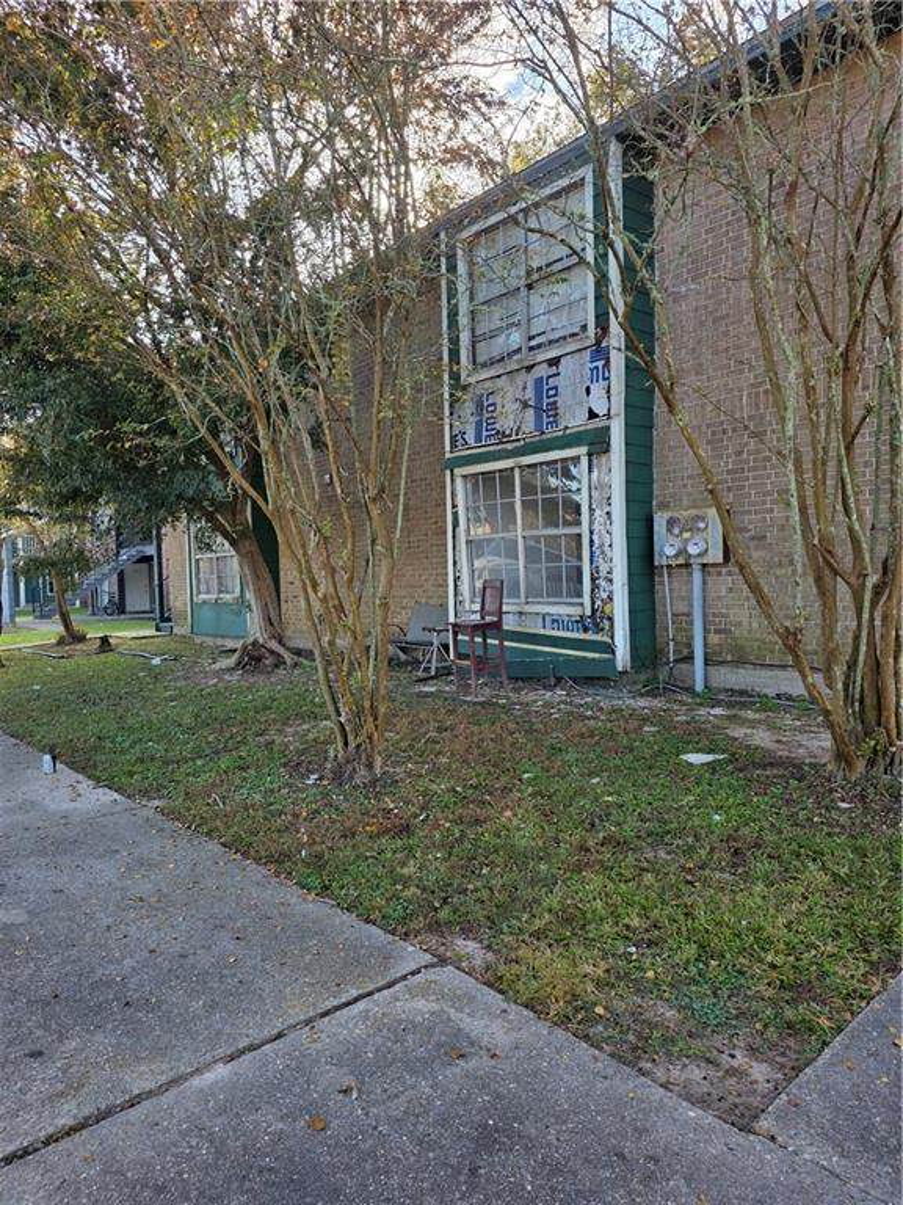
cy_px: 602
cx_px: 452
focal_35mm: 23
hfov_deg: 58.9
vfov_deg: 73.9
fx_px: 800
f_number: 1.7
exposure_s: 1/359
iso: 25
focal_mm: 6.25
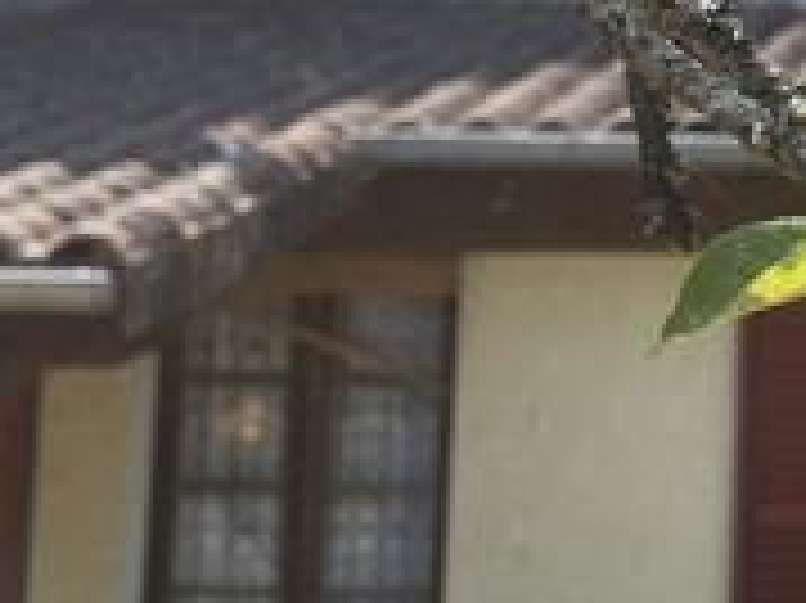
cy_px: 306
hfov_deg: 16.6
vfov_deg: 12.8
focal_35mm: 116
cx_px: 847
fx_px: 2699
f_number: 1.6
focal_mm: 5.1
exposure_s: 1/1086
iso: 50
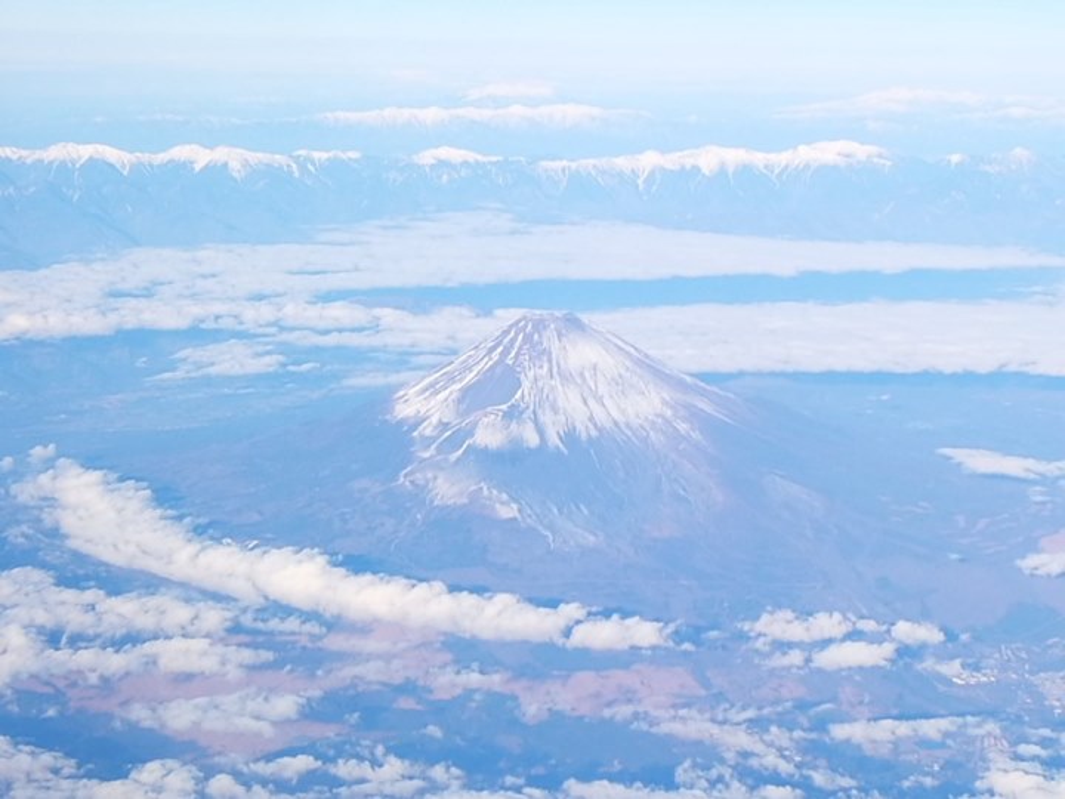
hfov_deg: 18.2
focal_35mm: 108
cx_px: 532
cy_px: 400
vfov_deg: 13.7
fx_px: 3323
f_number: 2.2
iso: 50
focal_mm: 4.5
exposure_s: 1/1019
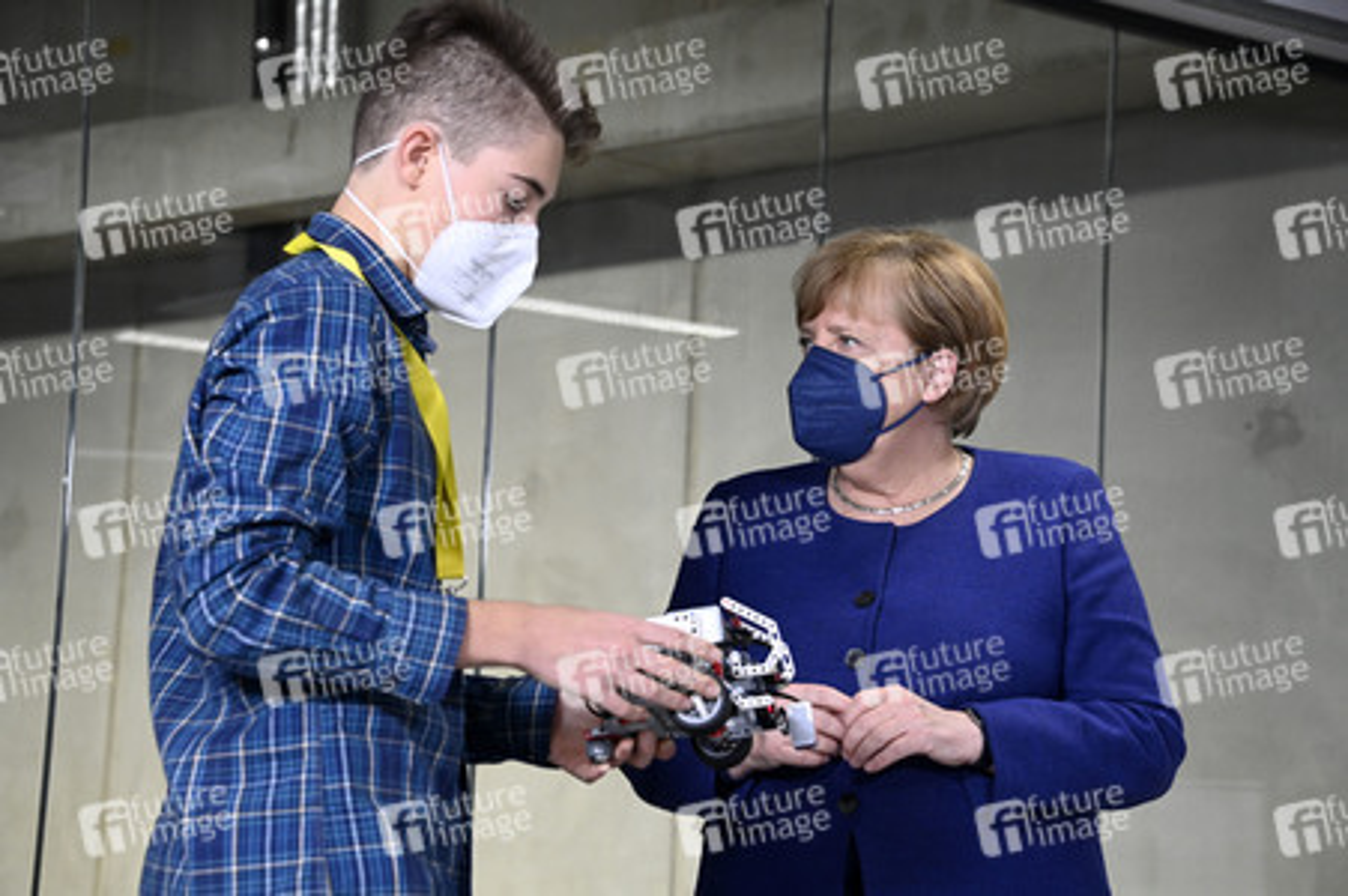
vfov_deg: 16.0
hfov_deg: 23.9
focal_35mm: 85
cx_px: 674
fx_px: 3180
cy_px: 448
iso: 4000
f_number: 6.3
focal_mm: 85
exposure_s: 1/400
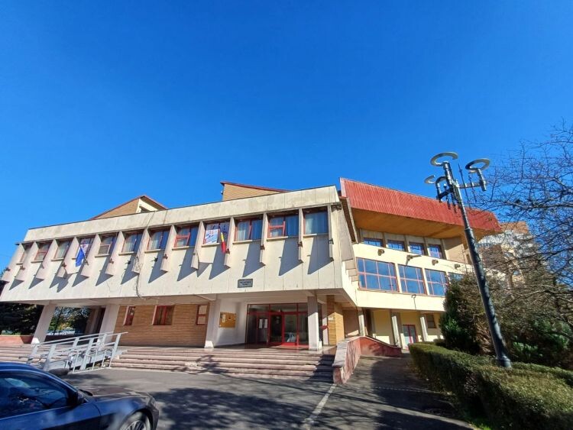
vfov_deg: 78.1
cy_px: 215
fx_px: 265
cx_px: 286
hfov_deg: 94.5
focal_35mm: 16
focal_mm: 1.64
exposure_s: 1/1135
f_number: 2.2
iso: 40
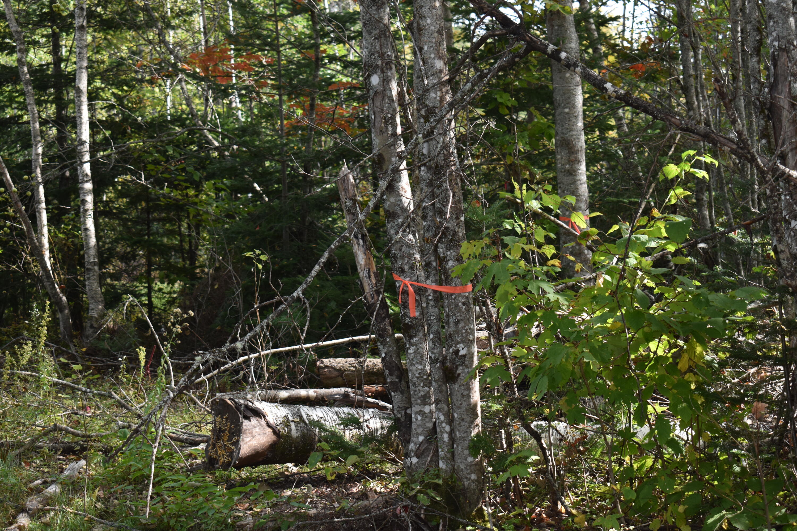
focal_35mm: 72
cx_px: 398
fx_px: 1594
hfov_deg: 28.1
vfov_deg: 18.9
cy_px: 266
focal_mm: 48
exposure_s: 1/200
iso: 250
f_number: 5.3
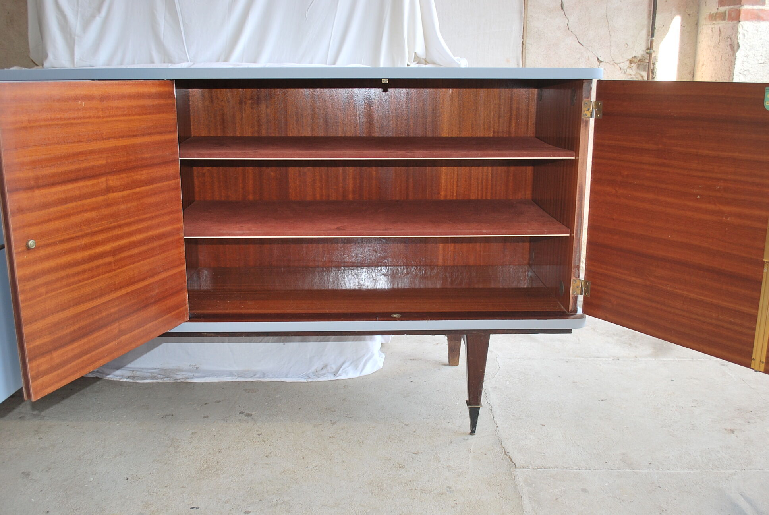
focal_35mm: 33
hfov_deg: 57.2
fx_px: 706
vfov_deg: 40.1
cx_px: 384
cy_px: 258
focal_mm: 22
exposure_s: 1/60
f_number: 4
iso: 200
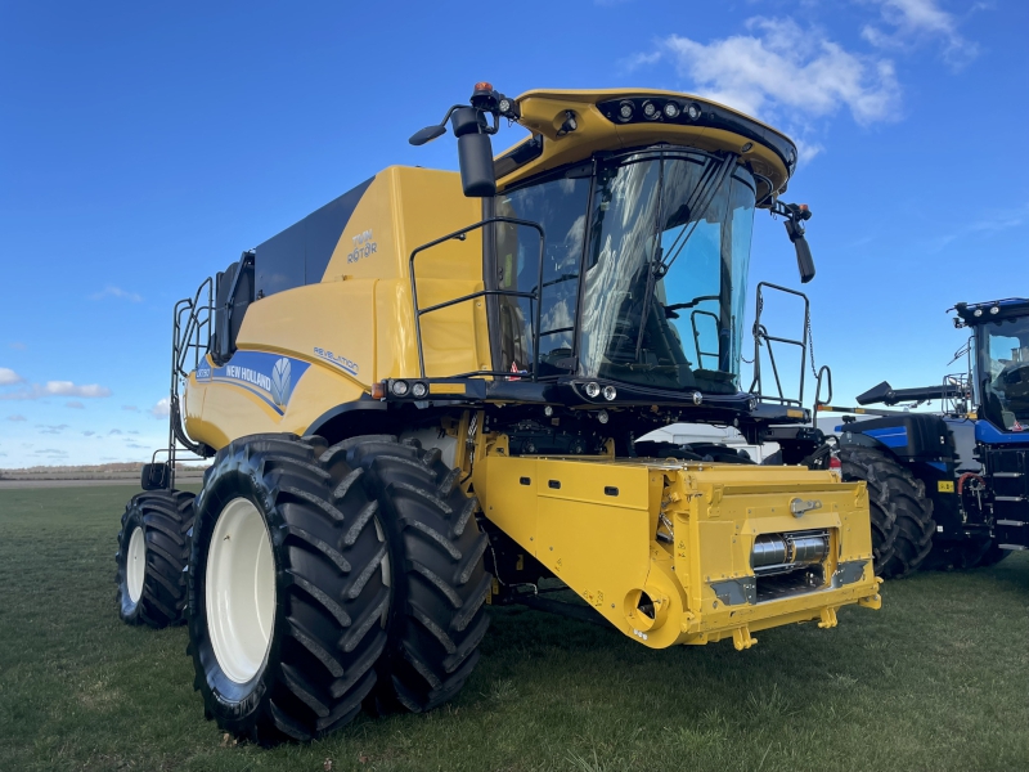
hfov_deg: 67.3
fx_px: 773
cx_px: 514
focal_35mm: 26
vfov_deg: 53.1
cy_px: 386
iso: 32
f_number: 1.6
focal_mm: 4.2
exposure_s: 1/1887
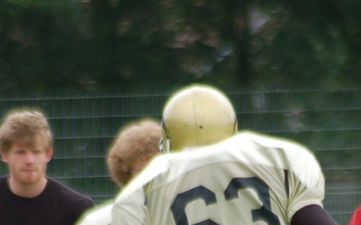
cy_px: 356
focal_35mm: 1448
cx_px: 272
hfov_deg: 1.5
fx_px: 14246
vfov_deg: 0.9
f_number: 5.6
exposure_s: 1/500
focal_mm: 300
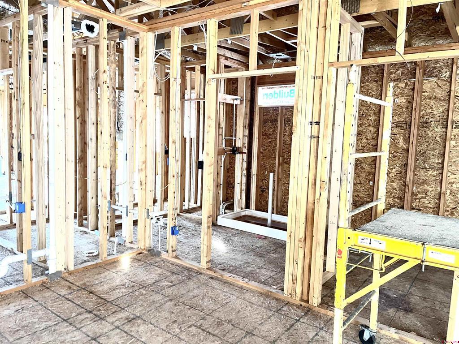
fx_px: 345
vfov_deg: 53.1
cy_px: 172
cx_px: 230
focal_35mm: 26
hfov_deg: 67.3
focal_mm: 5.1
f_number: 1.6
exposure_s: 1/60
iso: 250
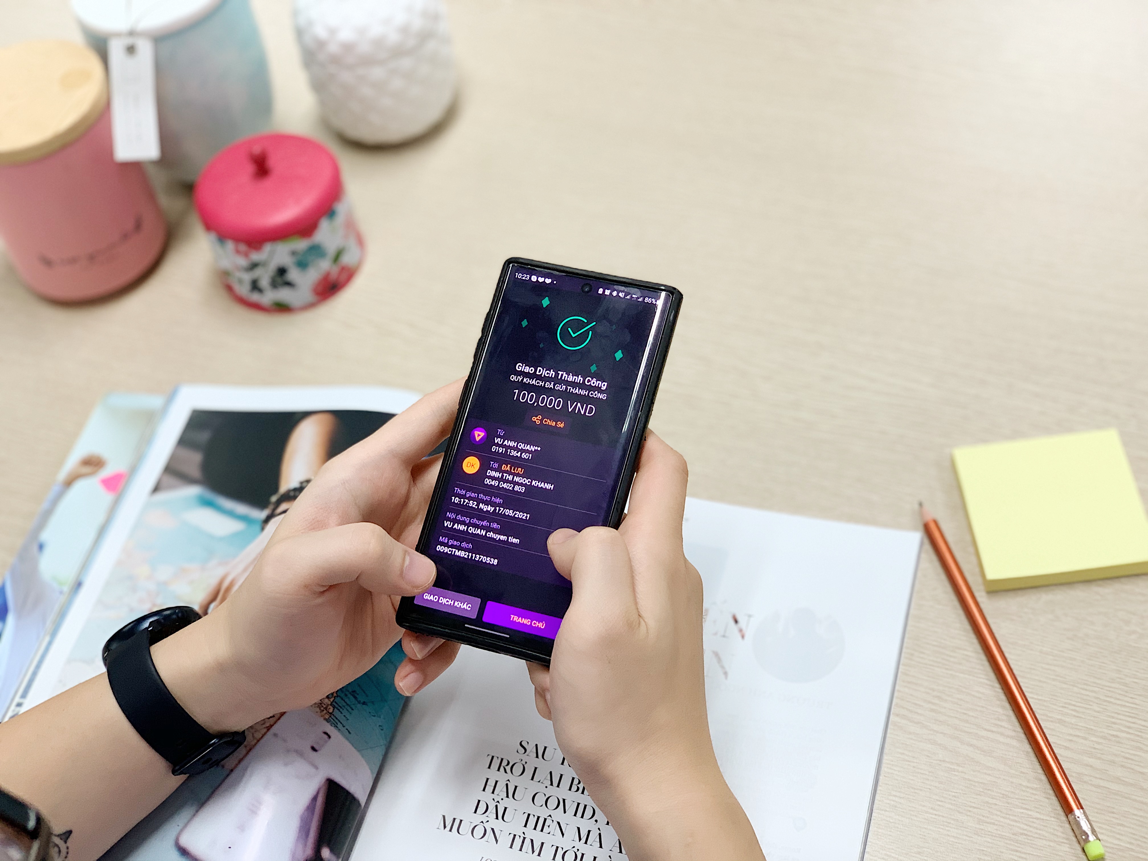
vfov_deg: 28.0
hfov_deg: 36.8
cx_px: 574
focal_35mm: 52
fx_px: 1725
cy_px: 430
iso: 100
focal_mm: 6
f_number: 2.4
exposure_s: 1/100
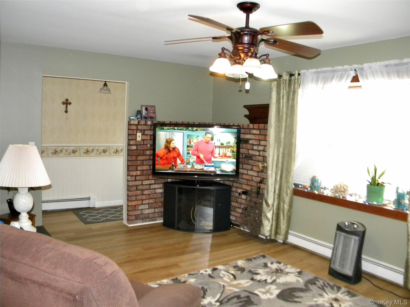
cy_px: 154
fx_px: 332
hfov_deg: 63.4
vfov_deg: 49.7
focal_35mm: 28
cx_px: 205
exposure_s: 1/29
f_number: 3.5
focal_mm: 5
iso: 400
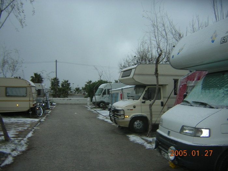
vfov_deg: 39.7
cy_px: 86
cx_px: 114
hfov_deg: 51.4
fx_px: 237
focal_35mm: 36
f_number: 2.6
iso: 106
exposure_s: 1/30
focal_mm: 4.7
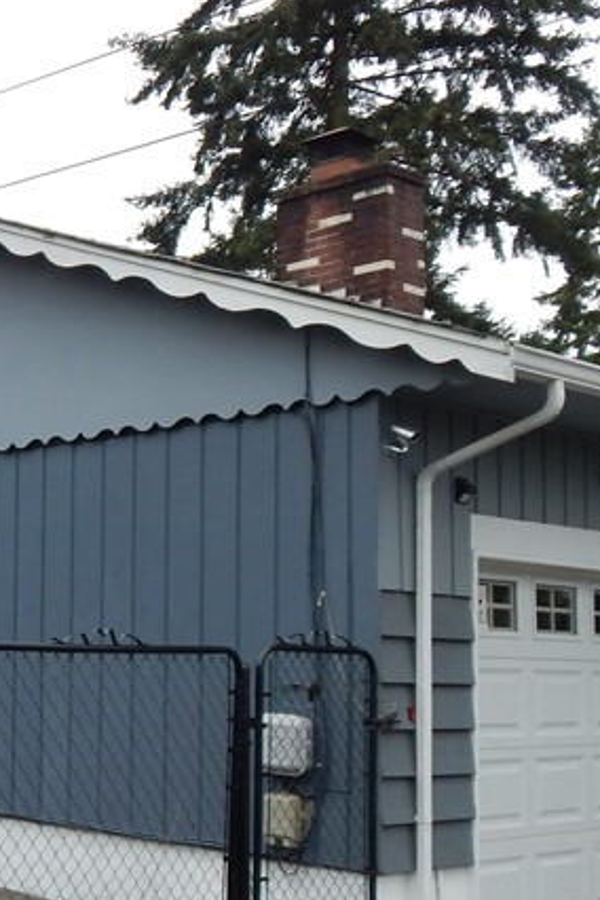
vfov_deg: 36.1
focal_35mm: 55
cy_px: 549
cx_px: -247
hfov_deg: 21.4
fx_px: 1375
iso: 125
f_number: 3
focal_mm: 4
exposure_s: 1/800
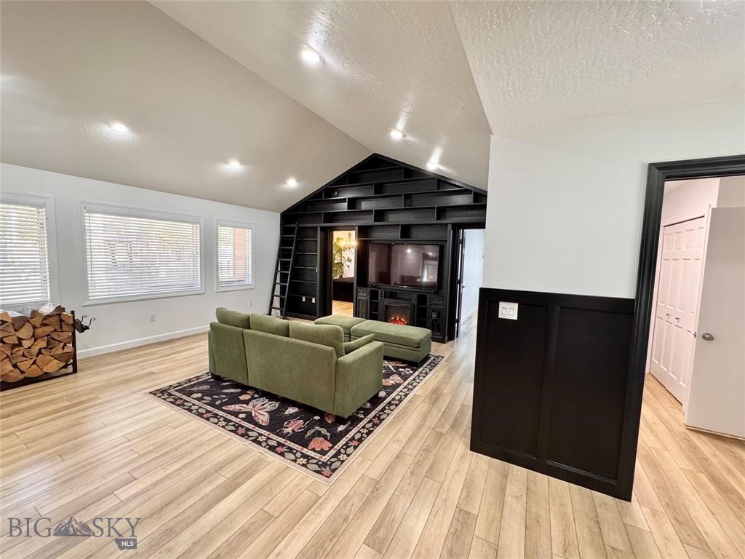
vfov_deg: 85.7
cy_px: 280
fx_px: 301
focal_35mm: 14
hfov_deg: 102.1
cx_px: 372
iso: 400
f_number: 2.2
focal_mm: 2.22
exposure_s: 1/60
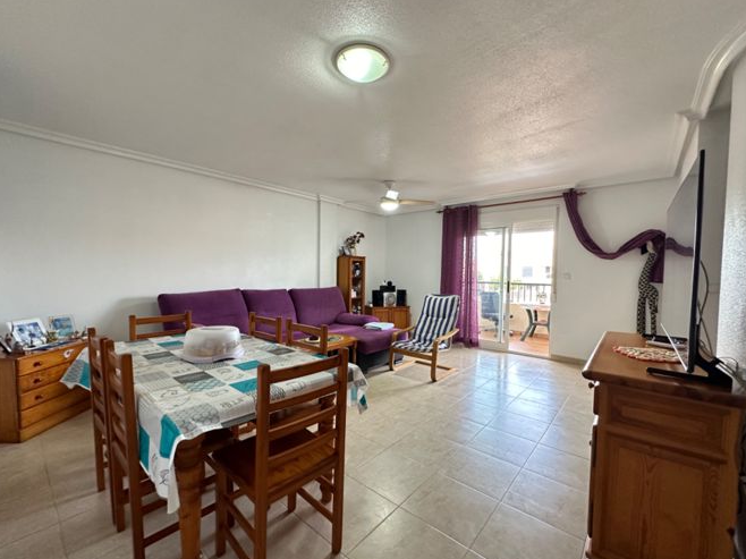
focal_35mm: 15
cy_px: 286
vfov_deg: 81.7
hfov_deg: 98.2
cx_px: 376
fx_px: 323
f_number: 2.2
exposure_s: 1/100
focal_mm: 2.22
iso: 320
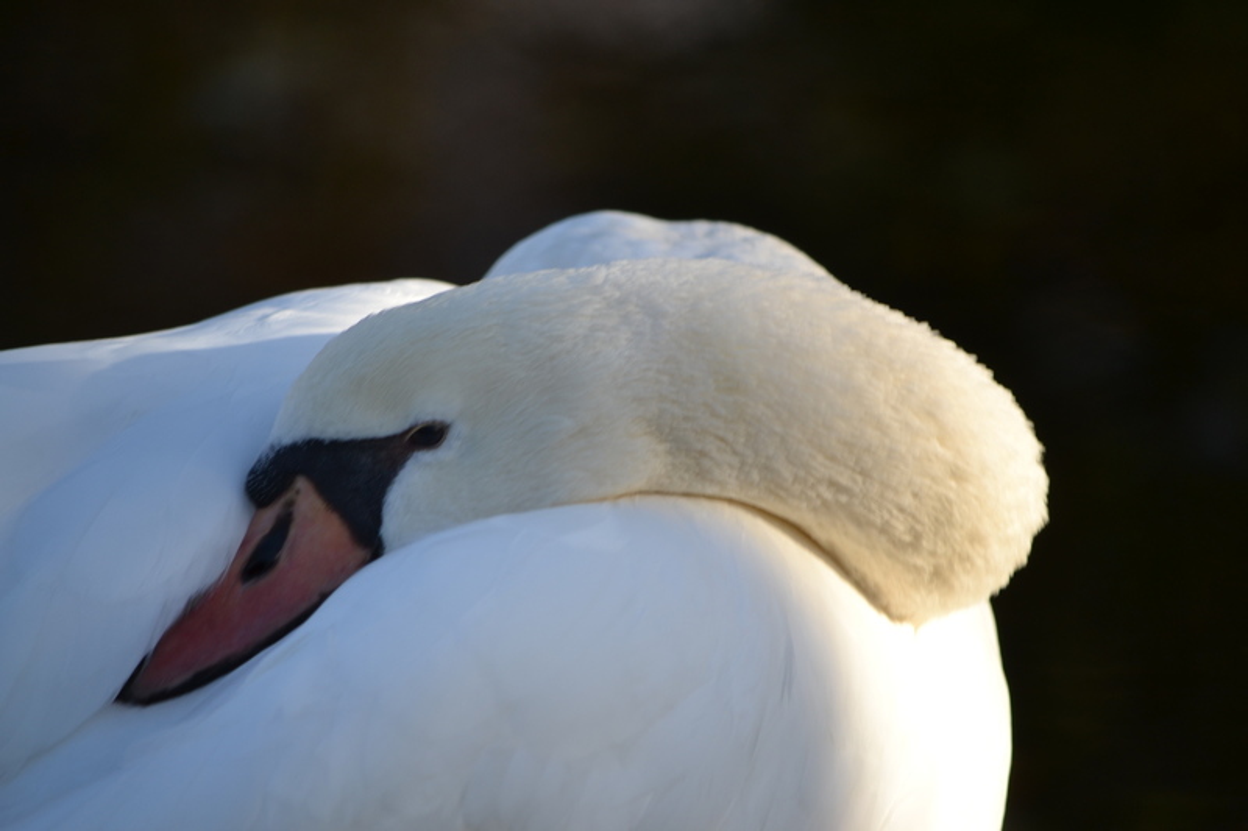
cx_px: 624
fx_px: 14556
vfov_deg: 3.3
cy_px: 416
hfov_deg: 4.9
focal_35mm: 420
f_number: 5.6
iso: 200
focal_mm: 280
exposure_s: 1/320
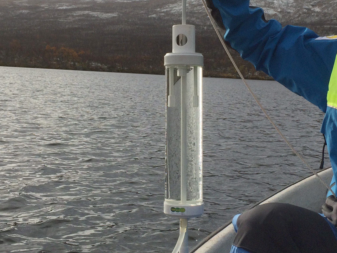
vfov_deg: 23.9
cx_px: 182
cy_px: 75
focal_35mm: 61
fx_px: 594
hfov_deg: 31.7
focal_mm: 4.15
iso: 32
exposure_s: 1/2933
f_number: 2.2
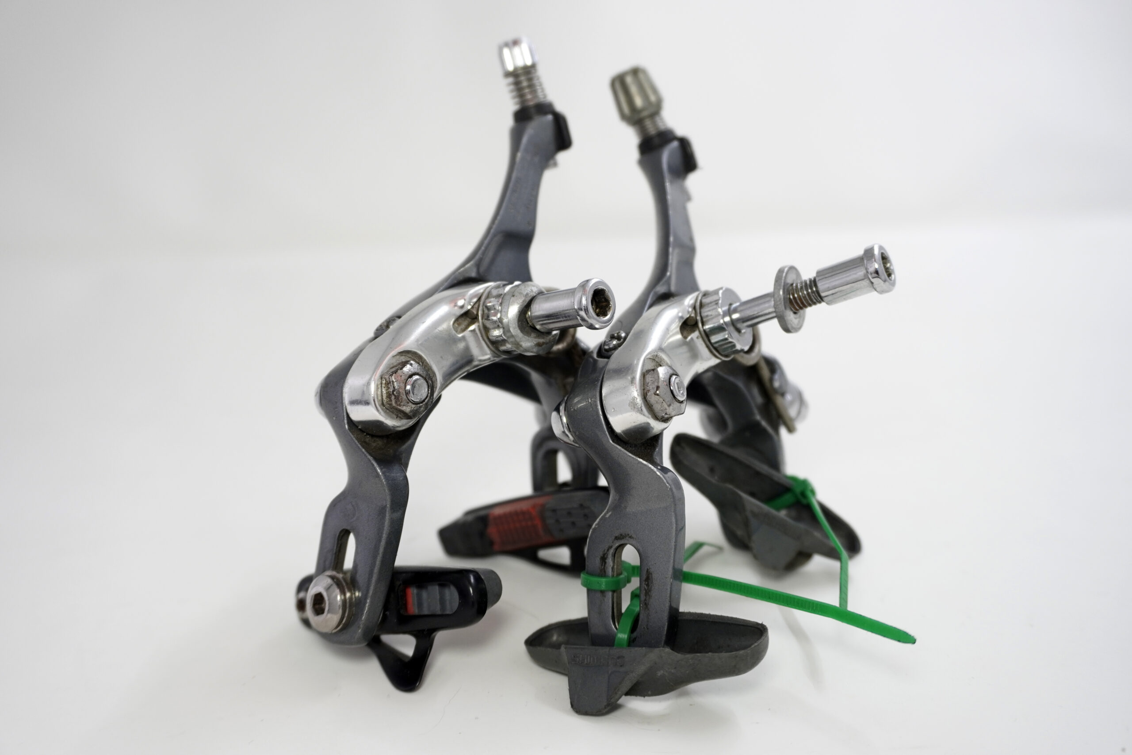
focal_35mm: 32
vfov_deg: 41.7
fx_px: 990
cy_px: 378
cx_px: 566
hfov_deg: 59.5
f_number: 4.5
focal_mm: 21
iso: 400
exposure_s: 1/30
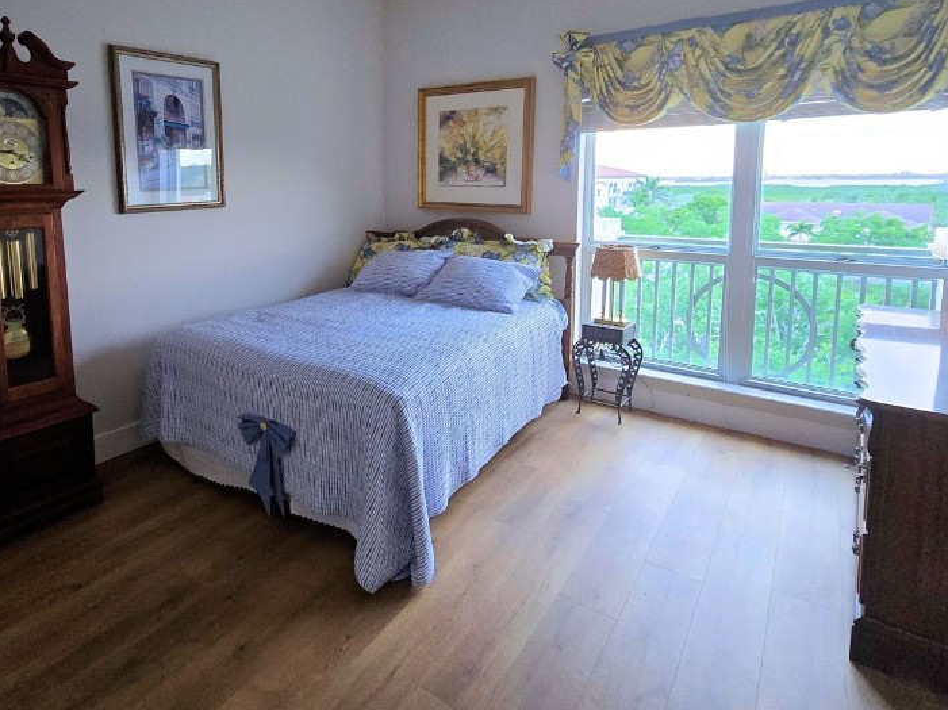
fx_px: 520
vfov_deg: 67.3
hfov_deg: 83.3
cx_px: 365
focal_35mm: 19
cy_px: 256
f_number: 2.2
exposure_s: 1/60
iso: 500
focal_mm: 2.2
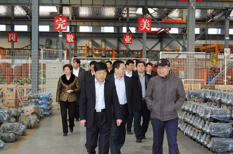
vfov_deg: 29.6
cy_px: 94
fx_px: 291
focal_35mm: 45
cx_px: 113
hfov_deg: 43.7
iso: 400
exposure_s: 1/60
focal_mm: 24
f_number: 4
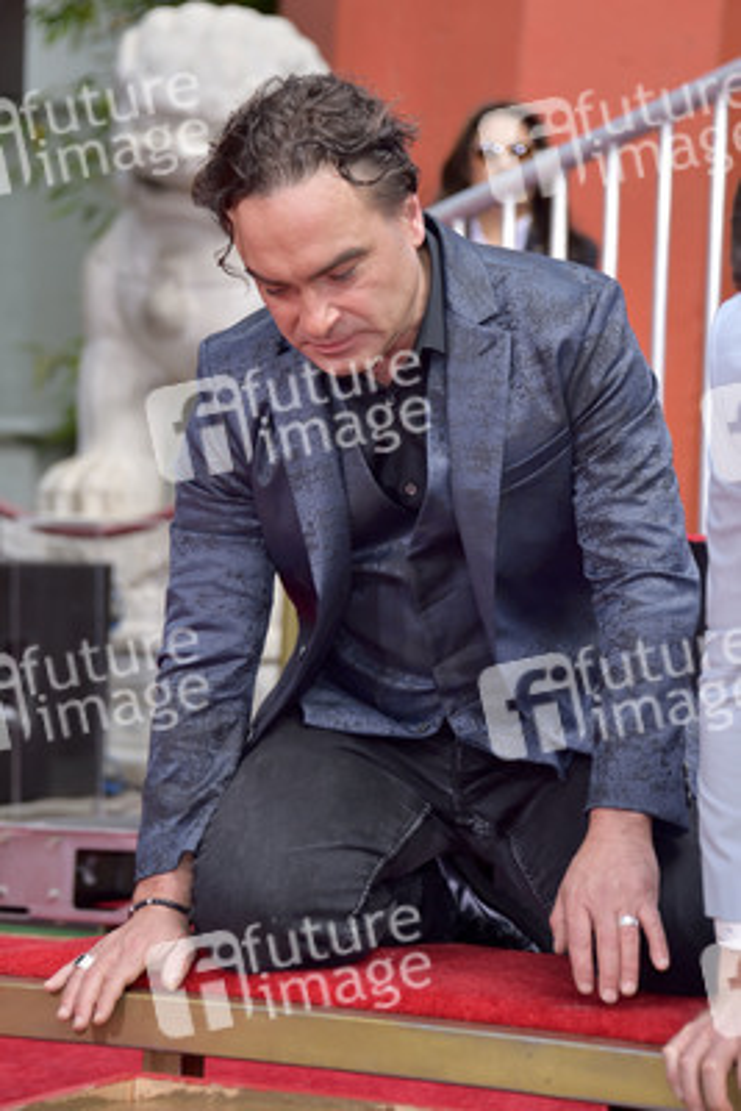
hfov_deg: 11.8
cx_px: 370
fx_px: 3578
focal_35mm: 116
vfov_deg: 17.6
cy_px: 556
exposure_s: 1/250
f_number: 5.6
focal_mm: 116
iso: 160
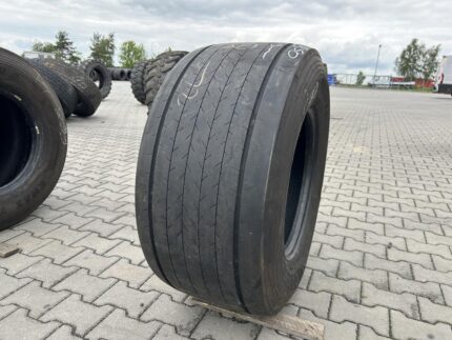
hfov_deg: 67.3
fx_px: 340
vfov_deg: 53.1
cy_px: 170
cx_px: 226
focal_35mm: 26
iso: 50
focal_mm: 5.7
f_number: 1.5
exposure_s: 1/572
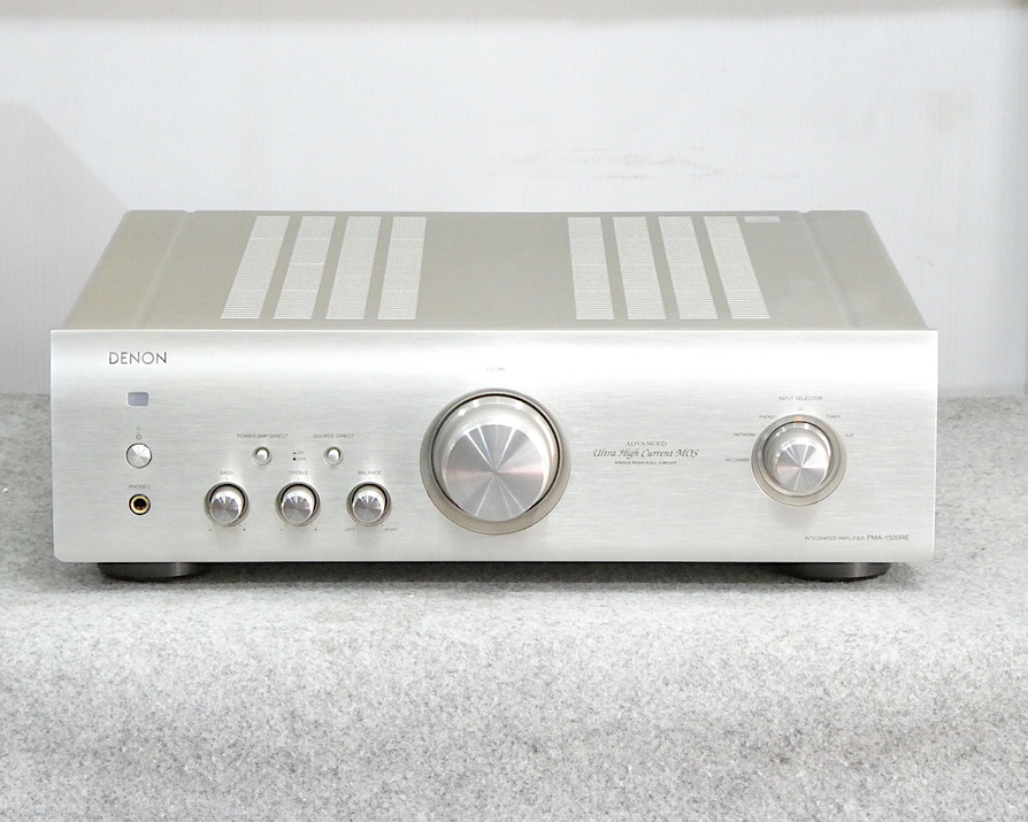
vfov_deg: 11.9
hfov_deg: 14.8
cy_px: 412
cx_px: 480
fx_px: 3955
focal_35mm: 130
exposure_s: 1/50
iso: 1600
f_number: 5.6
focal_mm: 22.3
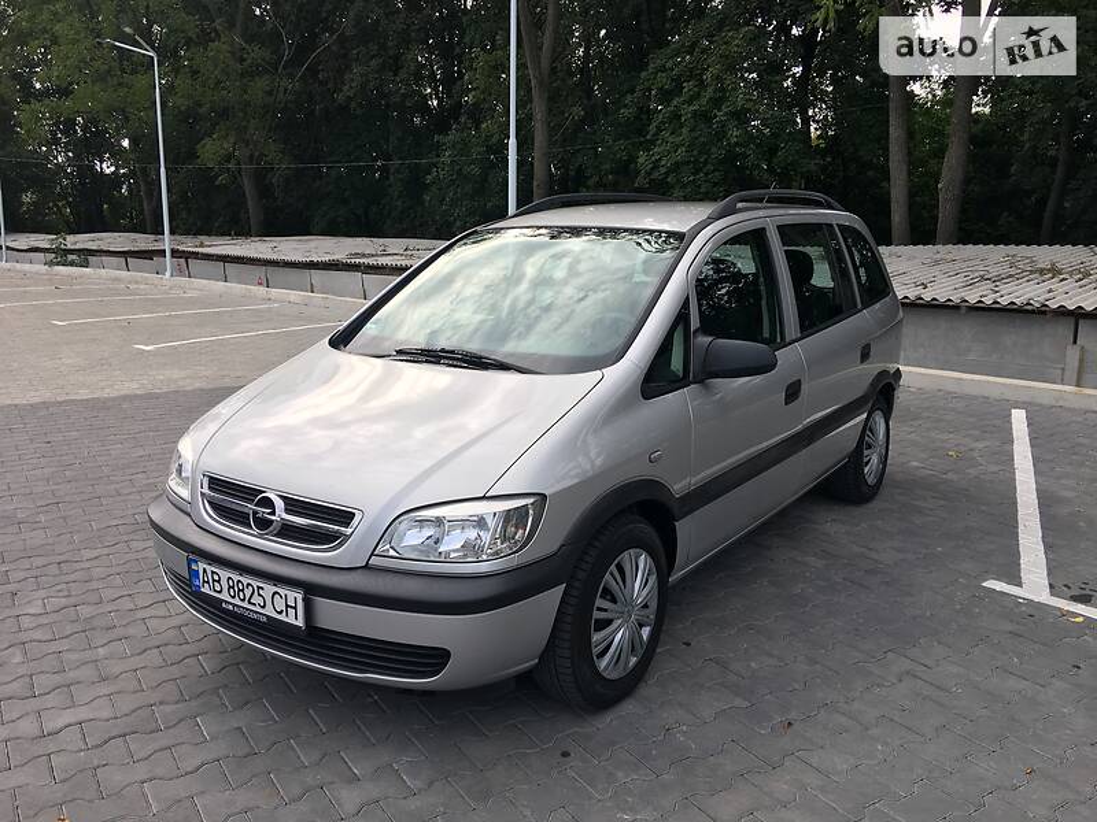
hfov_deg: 61.7
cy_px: 411
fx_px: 919
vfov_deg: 48.2
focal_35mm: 29
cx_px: 548
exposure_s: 1/434
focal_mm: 4.2
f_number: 2.2
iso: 25
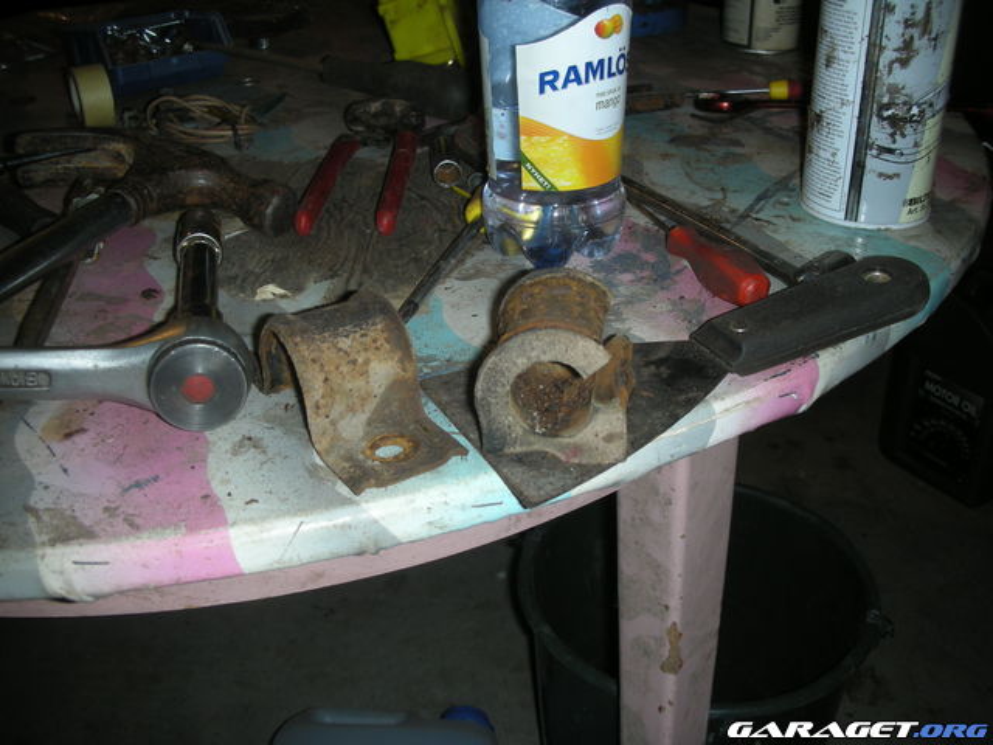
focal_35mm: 35
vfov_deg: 40.7
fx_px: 1004
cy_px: 372
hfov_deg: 52.6
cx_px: 496
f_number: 2.8
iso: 50
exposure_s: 1/60
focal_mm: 5.8
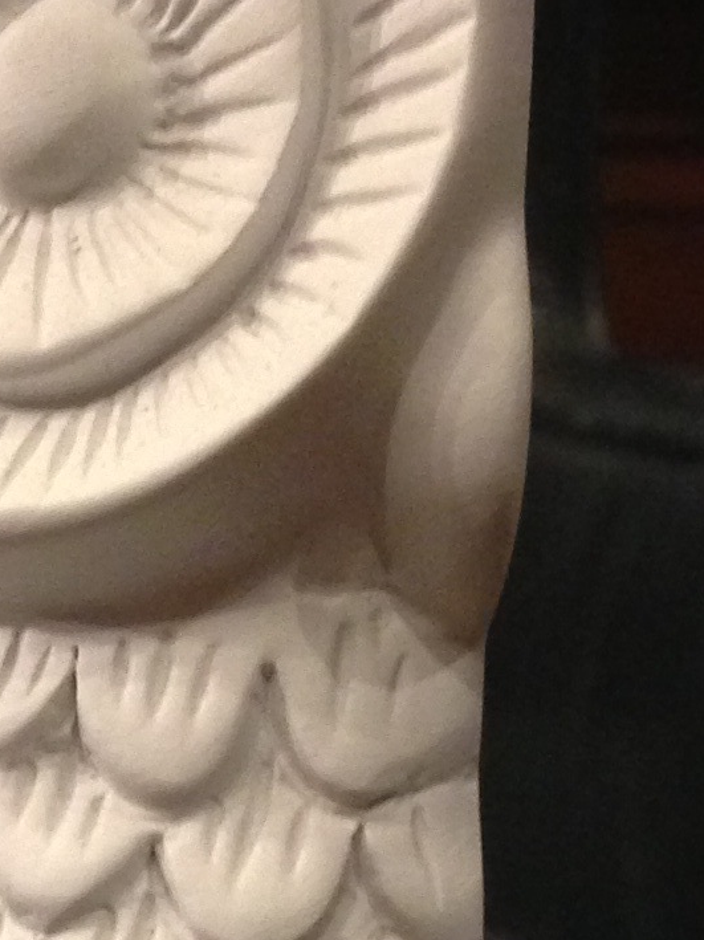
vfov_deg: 12.6
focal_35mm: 152
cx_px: -78
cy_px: 1187
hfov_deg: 9.7
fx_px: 4125
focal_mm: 4.13
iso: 250
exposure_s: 1/20
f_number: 2.4
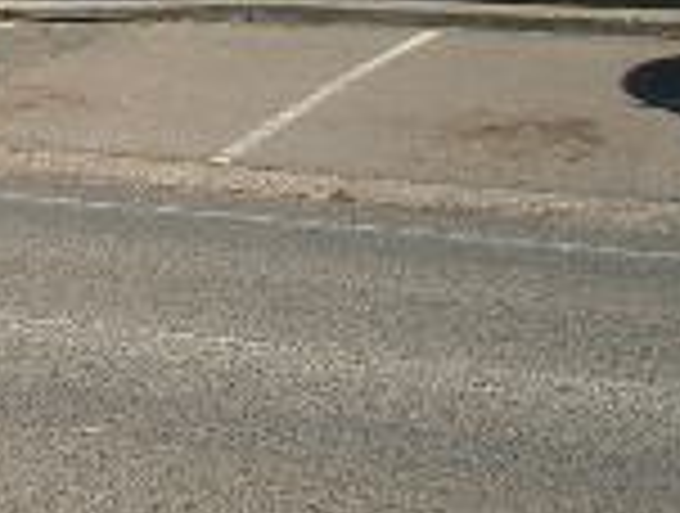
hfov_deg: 12.2
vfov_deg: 9.4
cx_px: -563
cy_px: -518
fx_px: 2914
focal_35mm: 148
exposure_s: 1/320
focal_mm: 5.8
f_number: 4.3
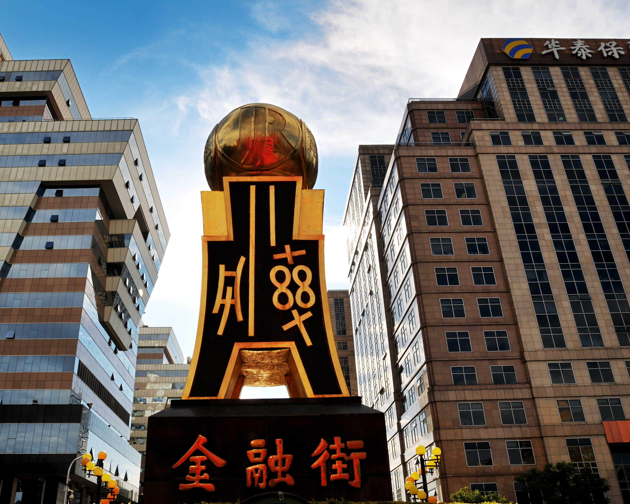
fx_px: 552
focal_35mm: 30
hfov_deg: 59.2
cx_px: 268
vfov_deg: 49.1
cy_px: 248
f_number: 11
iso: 100
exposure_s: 1/250
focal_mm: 17
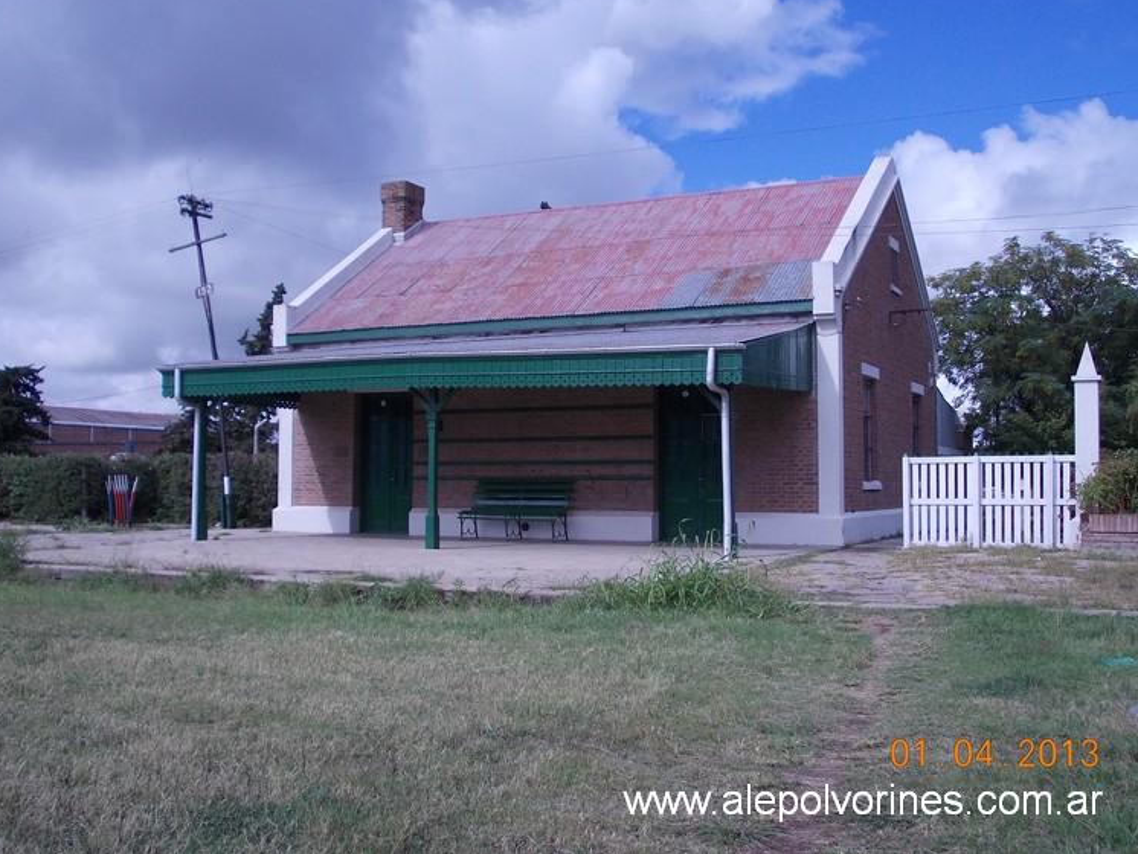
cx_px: 575
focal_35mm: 39
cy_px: 419
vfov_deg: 36.8
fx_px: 1283
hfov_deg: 47.8
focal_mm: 5.3
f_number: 6.2
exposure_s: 1/400
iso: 80
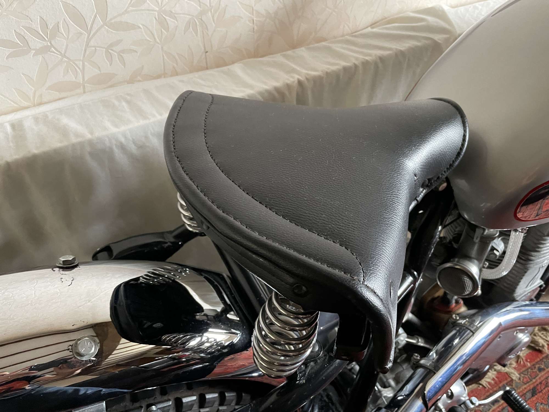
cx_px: 274
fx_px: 412
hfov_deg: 67.3
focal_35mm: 26
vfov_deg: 53.1
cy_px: 206
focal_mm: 4.2
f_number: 1.6
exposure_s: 1/60
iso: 500
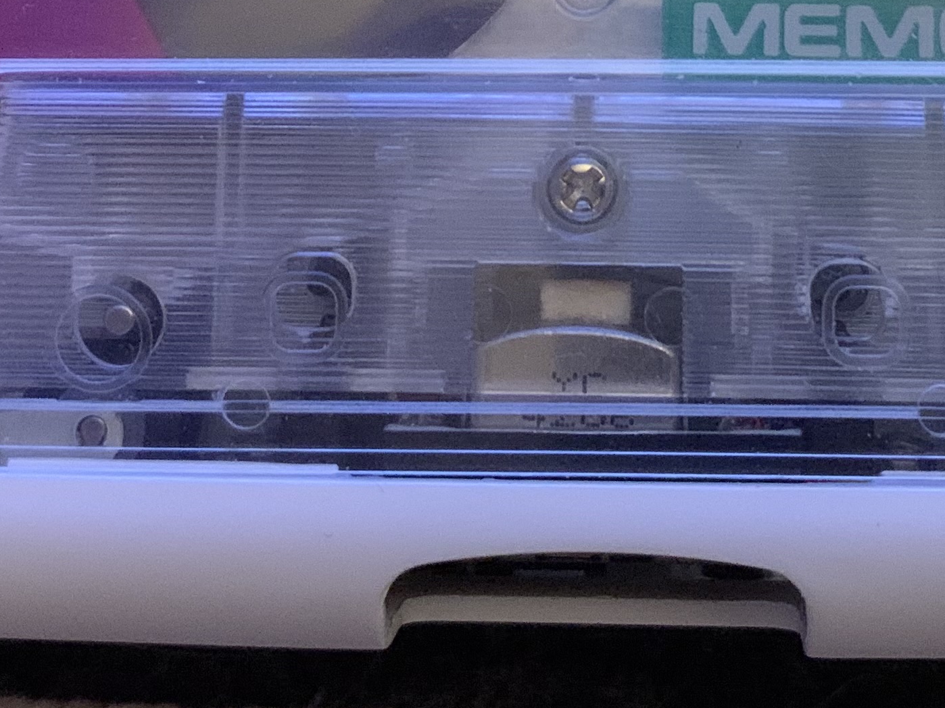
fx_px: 2047
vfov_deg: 18.7
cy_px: -122
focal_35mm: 75
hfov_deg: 25.9
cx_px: 622
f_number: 1.8
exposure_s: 1/30
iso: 500
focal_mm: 4.25
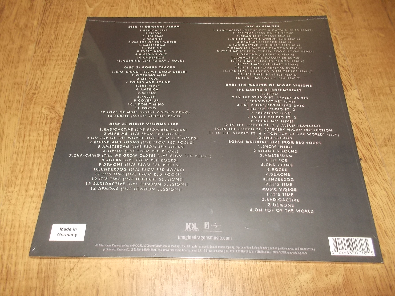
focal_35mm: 29
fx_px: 331
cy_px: 148
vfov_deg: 48.2
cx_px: 198
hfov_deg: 61.7
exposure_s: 1/30
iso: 200
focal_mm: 4.1
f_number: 3.3
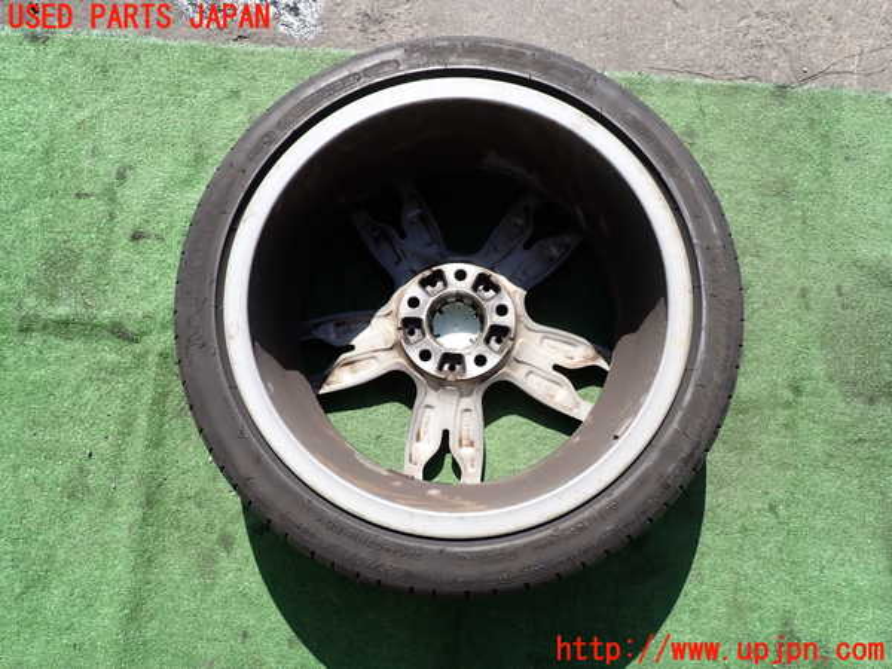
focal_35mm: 25
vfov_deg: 54.9
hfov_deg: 69.4
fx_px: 644
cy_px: 334
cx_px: 446
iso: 100
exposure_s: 1/640
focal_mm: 4.5
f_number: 2.8
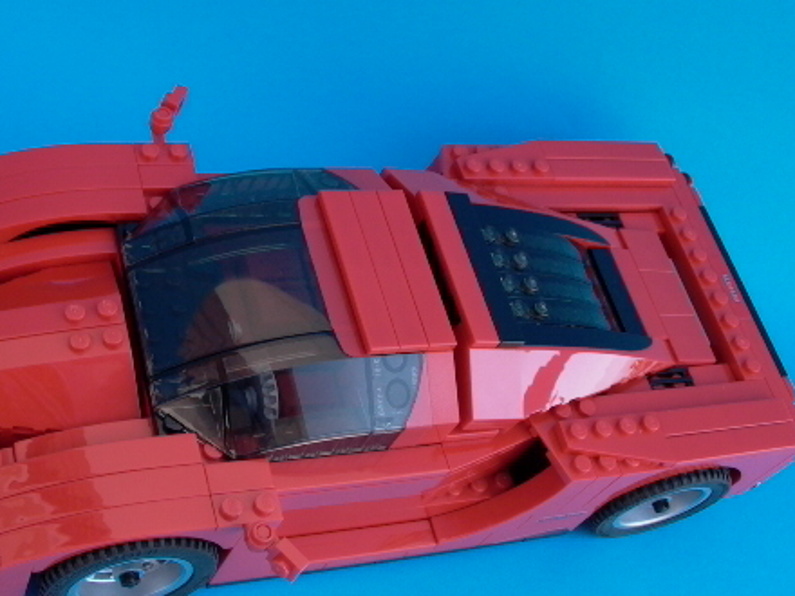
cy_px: 303
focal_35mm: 48
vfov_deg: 30.3
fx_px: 1102
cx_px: 287
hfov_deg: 39.3
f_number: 4.03
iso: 100
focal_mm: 7.13
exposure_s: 1/157
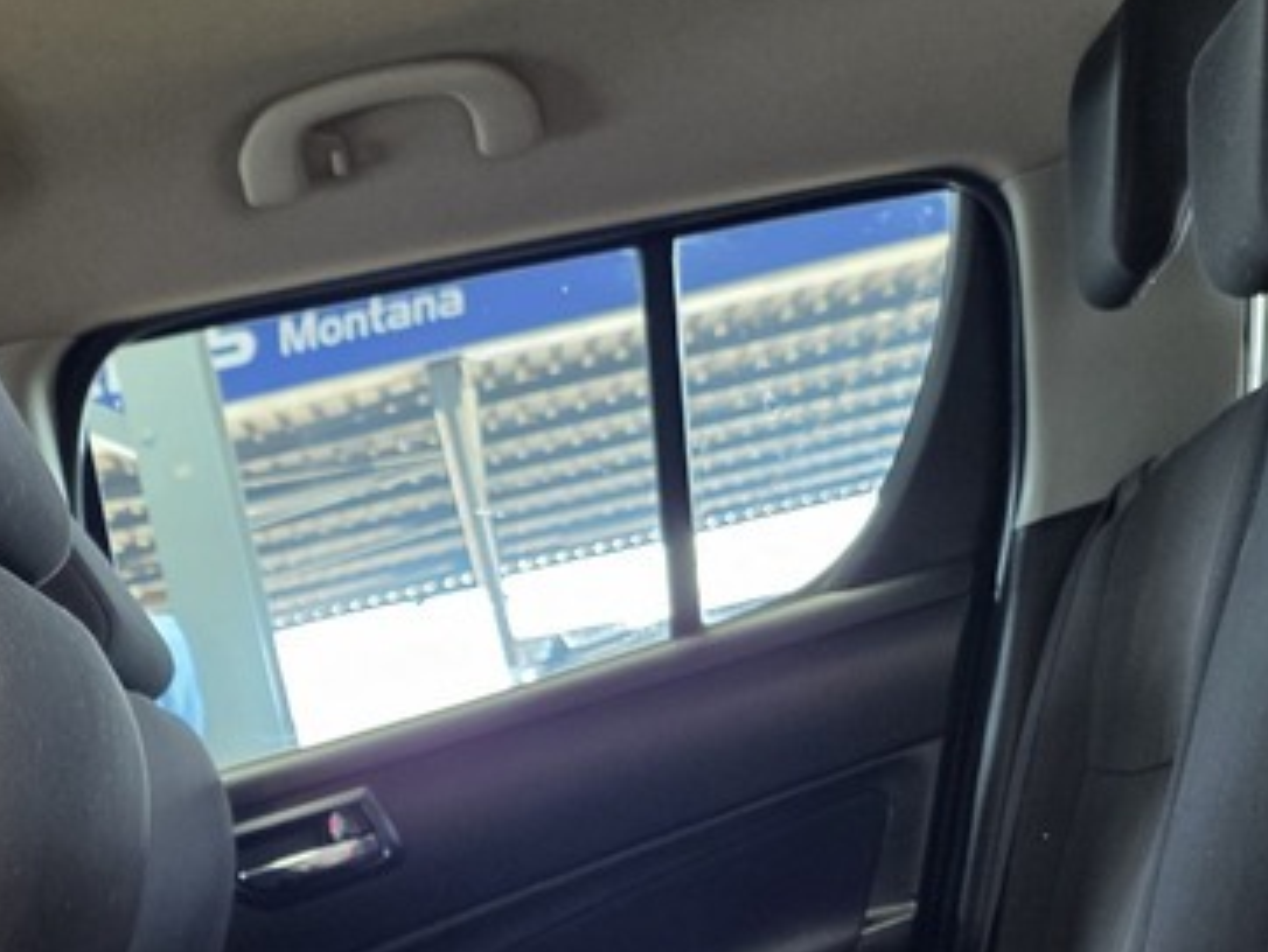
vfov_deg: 21.2
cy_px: 1099
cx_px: 490
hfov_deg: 29.7
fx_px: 2383
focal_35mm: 65
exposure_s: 1/100
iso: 250
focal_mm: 6.25
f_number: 1.7
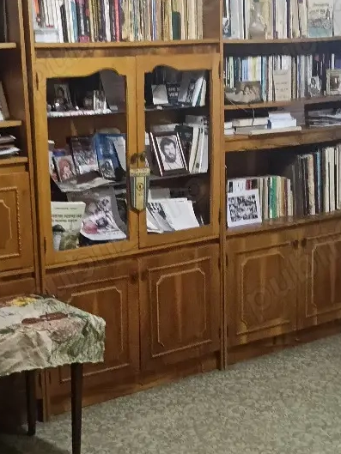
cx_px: 171
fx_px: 893
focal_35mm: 68
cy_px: 278
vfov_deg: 28.5
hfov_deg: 21.6
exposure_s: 1/25
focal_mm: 3.98
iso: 1000
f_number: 1.8
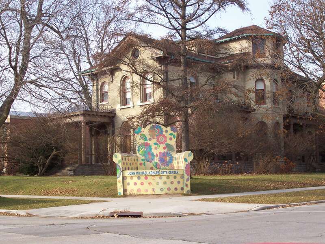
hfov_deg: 29.8
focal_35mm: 65
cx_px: 162
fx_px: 610
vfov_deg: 22.6
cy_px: 122
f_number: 3.6
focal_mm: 10.8
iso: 80
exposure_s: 1/287
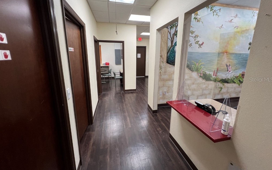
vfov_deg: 78.5
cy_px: 79
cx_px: 137
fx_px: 104
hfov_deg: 105.3
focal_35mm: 14
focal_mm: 1.57
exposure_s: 1/60
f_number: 1.8
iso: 160
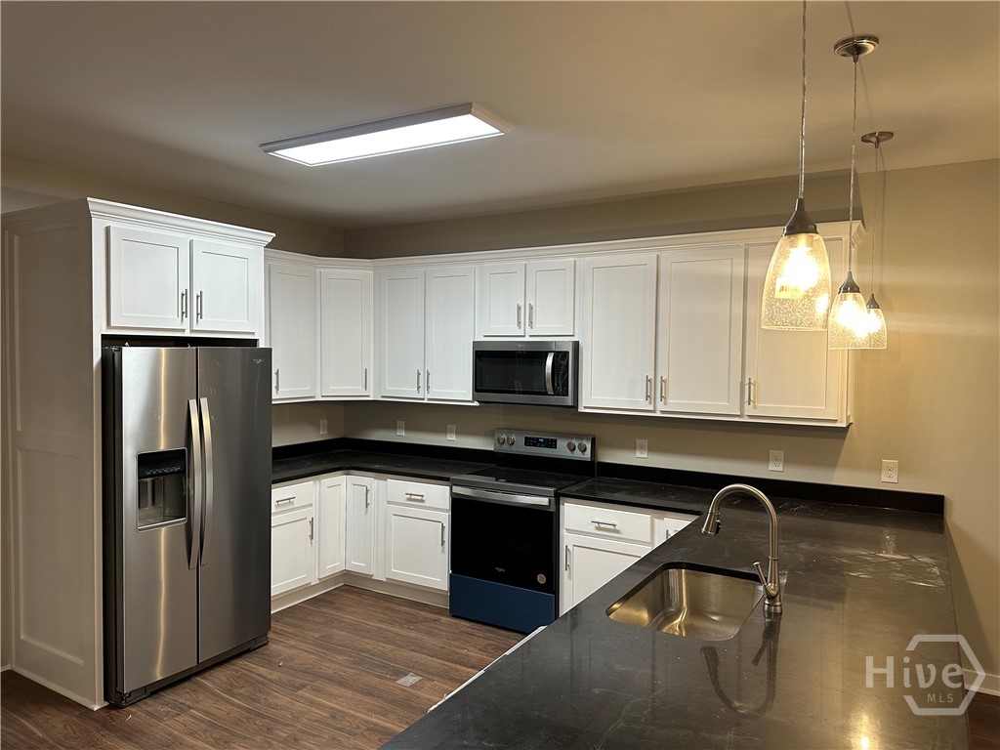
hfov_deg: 71.6
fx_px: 693
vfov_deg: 56.8
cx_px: 500
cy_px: 375
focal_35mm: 24
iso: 200
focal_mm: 6.86
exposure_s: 1/120
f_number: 1.78
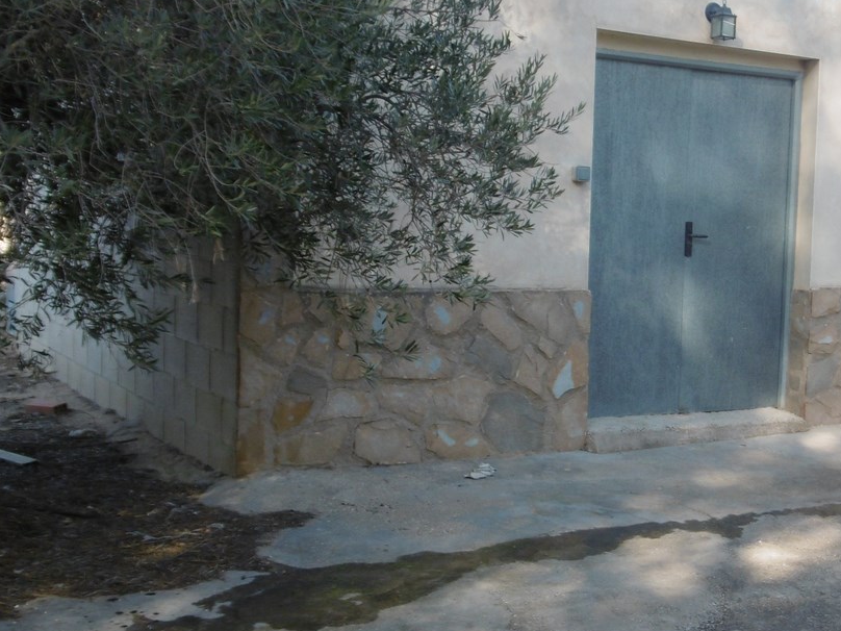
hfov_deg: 32.8
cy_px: 359
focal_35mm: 57
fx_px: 1385
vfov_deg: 25.6
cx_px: 682
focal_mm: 5.8
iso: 100
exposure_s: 1/200
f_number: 3.5
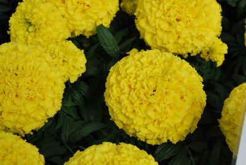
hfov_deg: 28.0
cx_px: 123
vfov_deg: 19.0
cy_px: 82
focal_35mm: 72
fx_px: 493
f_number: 8
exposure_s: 1/250
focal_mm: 48
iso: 100
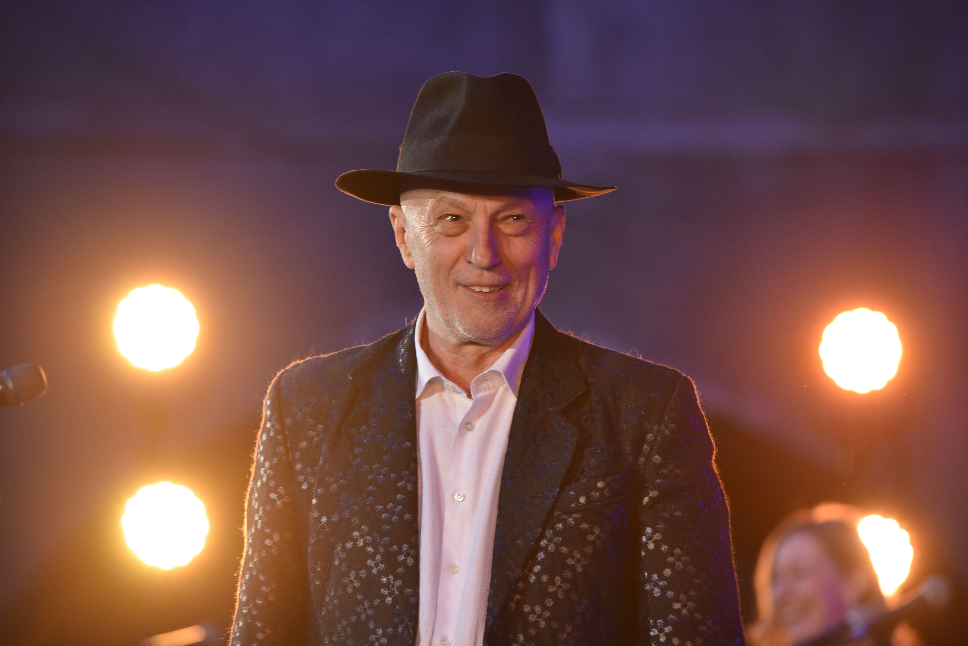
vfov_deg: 6.9
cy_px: 323
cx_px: 484
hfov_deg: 10.3
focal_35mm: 200
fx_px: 5380
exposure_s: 1/125
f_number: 4
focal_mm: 200
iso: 1600
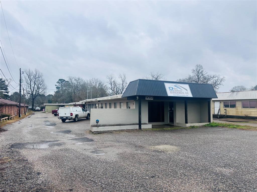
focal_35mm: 24
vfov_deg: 56.8
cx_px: 128
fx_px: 178
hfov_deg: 71.6
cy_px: 96
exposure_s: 1/797
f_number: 1.78
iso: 80
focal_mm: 6.86
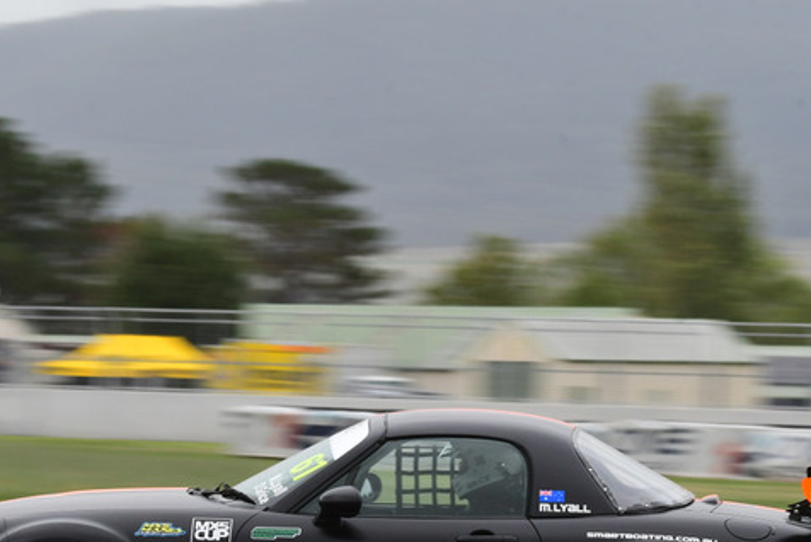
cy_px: 344
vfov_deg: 2.7
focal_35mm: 504
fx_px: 11360
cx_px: 325
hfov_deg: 4.1
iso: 500
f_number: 14
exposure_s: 1/200
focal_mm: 200
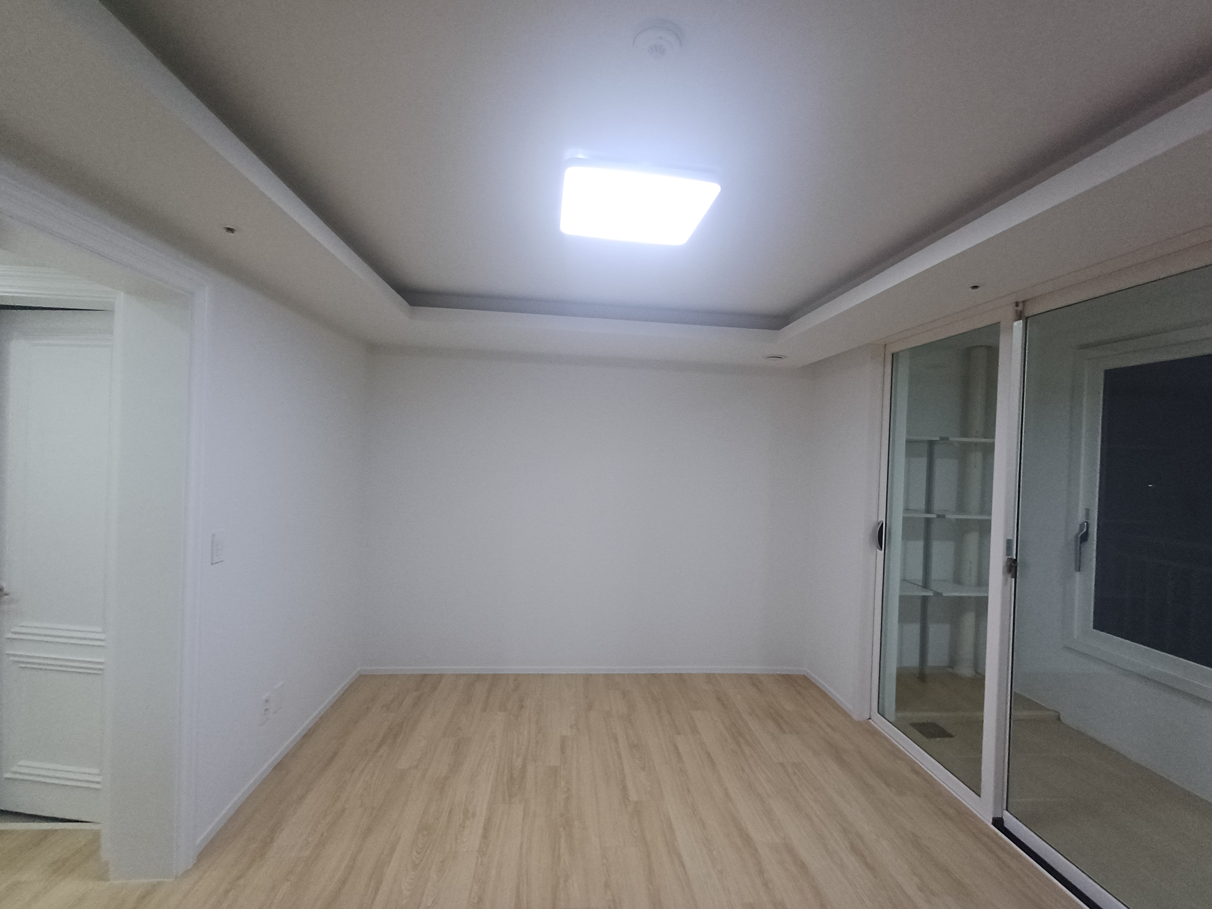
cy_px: 454
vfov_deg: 78.1
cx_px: 606
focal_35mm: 16
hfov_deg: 94.5
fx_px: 560
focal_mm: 1.64
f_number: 2.2
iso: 200
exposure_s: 1/60
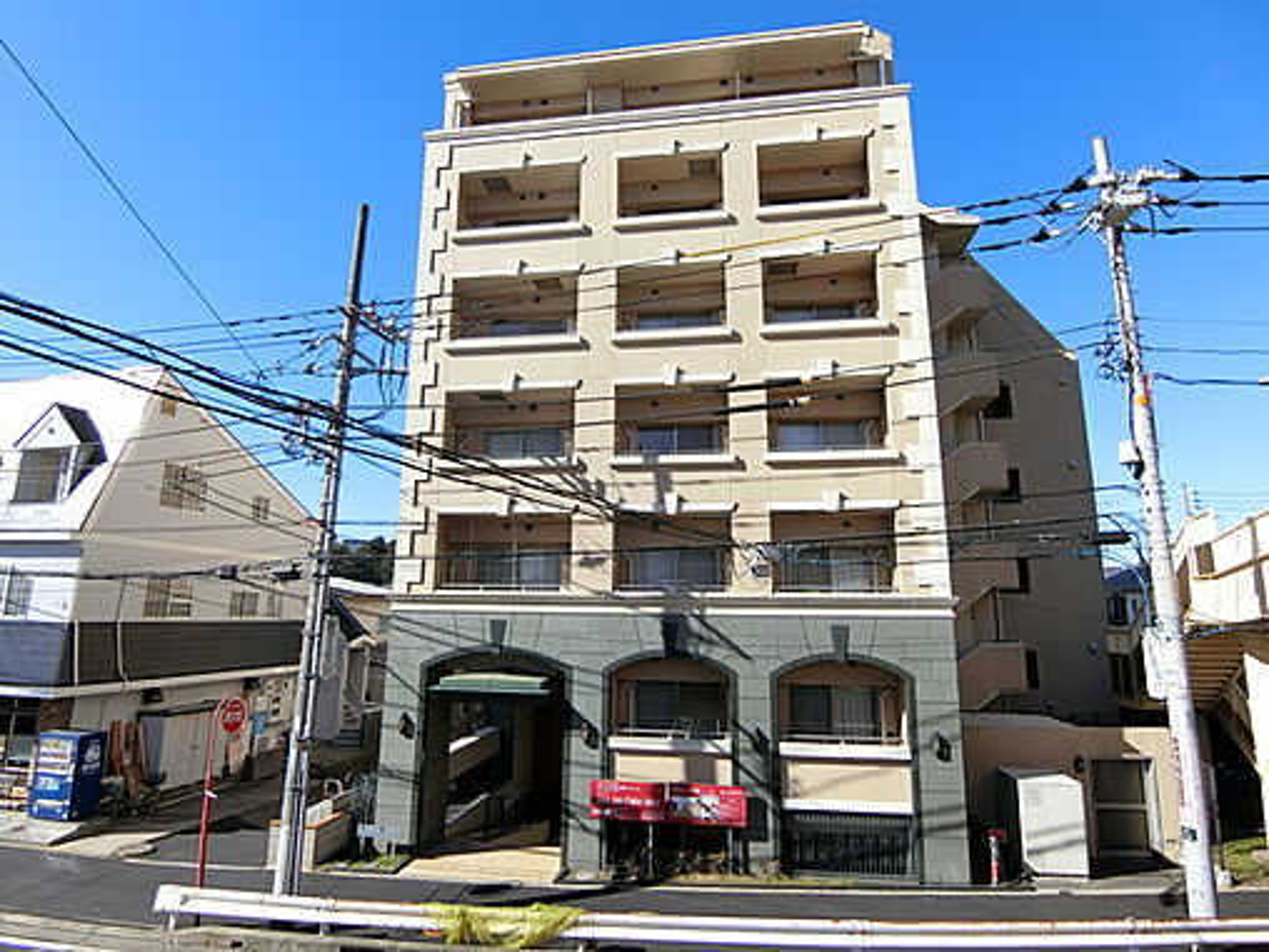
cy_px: 476
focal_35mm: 19
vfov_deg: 68.7
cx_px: 634
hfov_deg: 84.7
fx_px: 697
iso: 80
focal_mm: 4.06
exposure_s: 1/160
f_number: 6.9
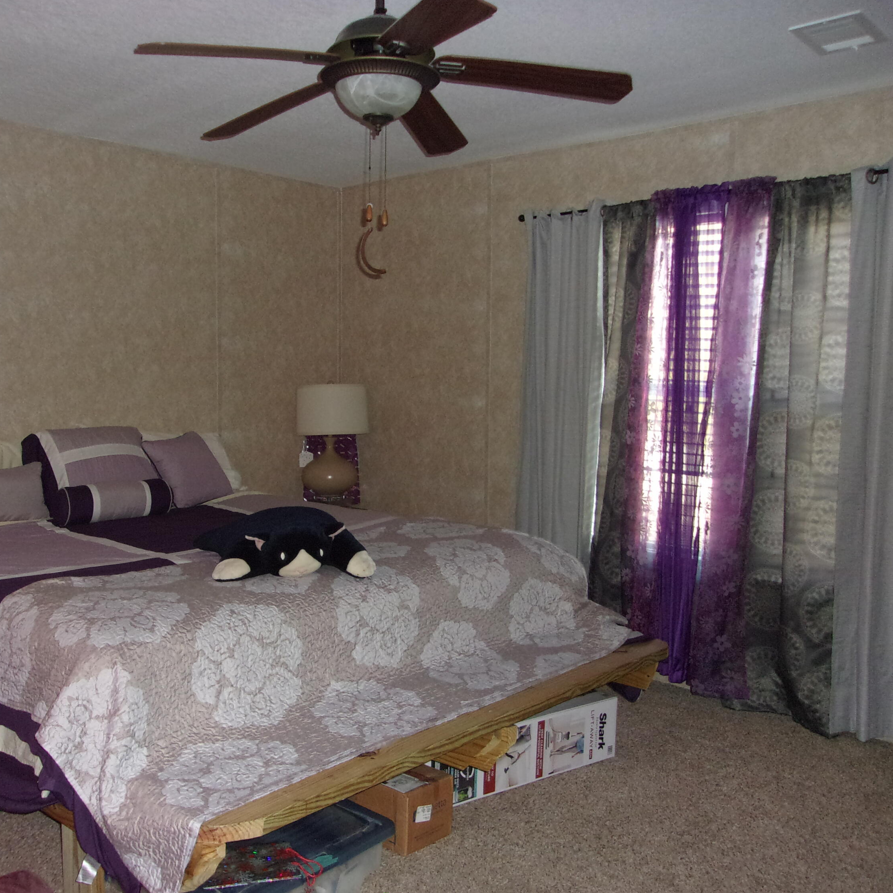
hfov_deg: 51.0
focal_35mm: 32
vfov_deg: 51.1
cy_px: 444
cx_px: 396
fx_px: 934
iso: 250
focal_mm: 4.9
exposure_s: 1/34
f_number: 3
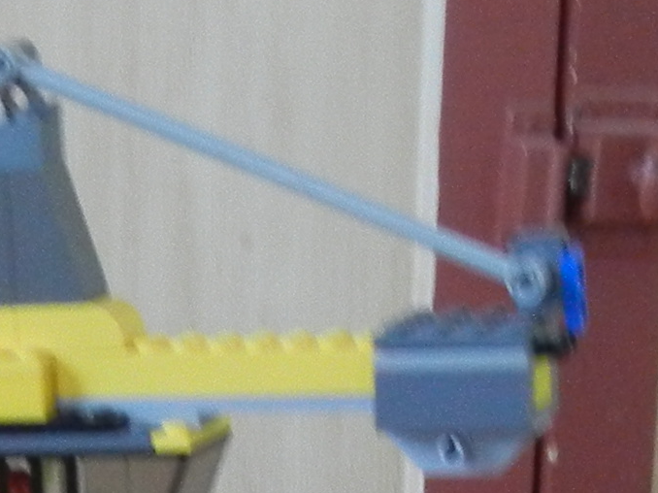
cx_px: -6
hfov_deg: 11.1
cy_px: 1115
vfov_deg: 7.9
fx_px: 3363
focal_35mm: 177
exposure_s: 1/9.7
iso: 400
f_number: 3.5
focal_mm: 5.4
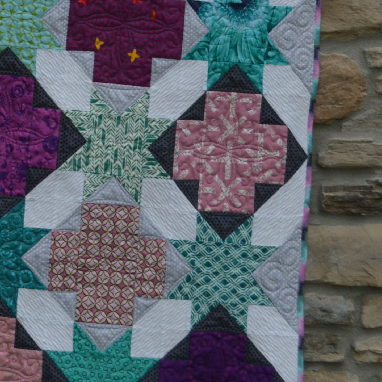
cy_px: -215
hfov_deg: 13.3
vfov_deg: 13.0
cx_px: -122
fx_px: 1573
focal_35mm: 126
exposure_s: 1/125
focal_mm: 24
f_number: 5.6
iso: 140
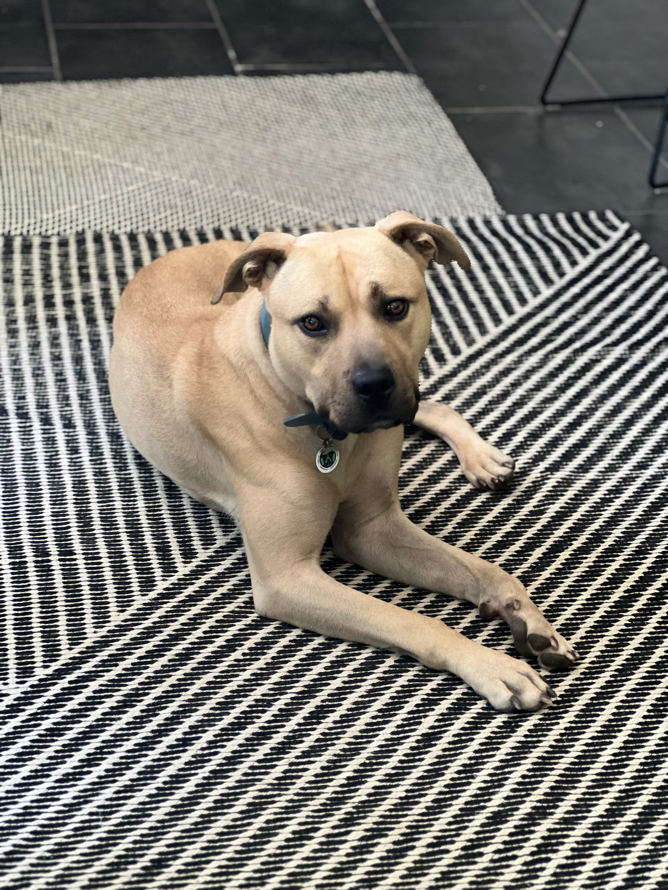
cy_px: 445
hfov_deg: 19.1
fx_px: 1981
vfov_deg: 25.3
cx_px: 334
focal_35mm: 77
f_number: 2.8
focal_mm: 9
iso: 500
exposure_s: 1/24
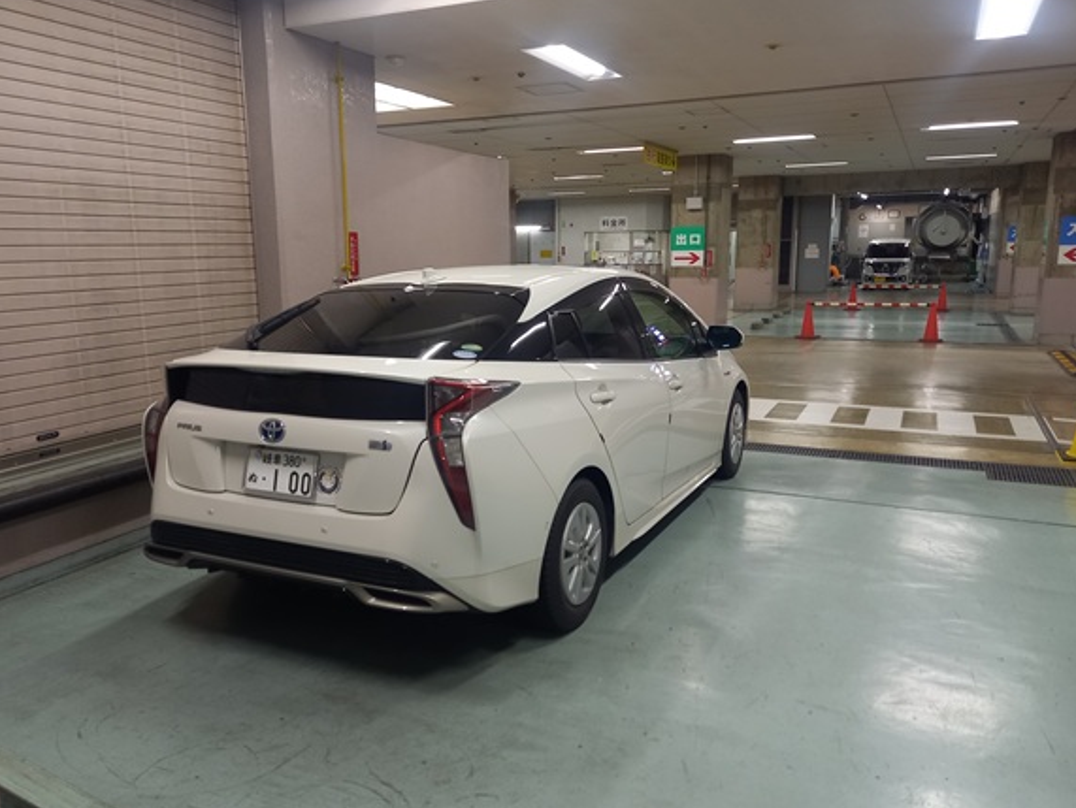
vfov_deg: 49.8
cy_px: 431
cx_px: 513
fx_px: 871
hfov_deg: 63.4
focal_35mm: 28
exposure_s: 1/60
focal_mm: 4.65
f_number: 1.8
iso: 320
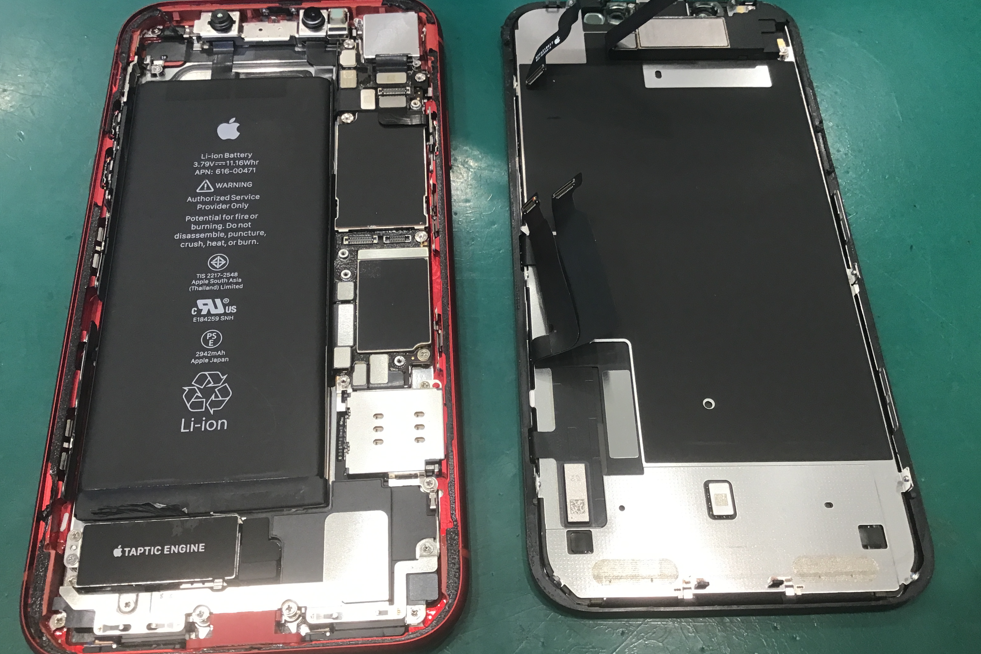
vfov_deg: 40.0
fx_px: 899
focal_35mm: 33
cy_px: 321
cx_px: 490
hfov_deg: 57.2
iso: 50
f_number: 2.4
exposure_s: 1/30
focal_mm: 3.3
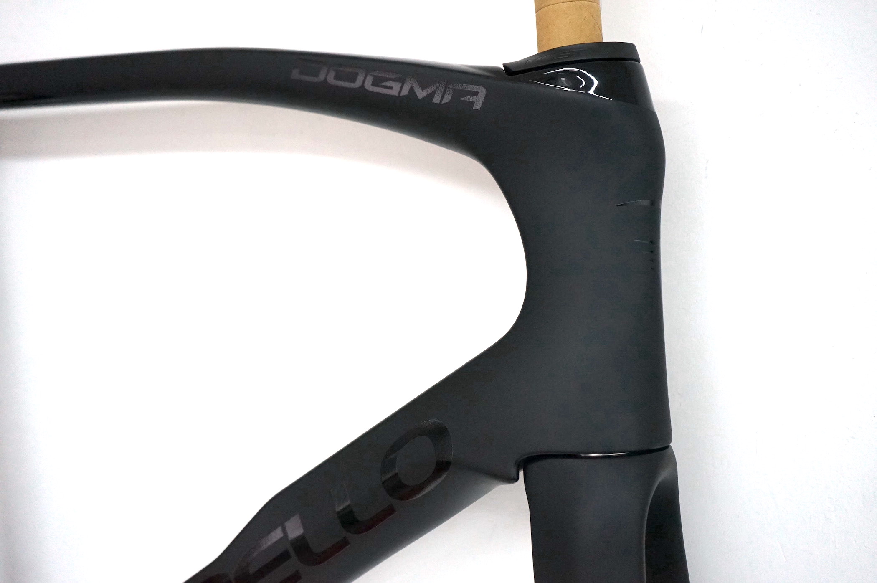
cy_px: 292
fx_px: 876
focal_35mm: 36
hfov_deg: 53.2
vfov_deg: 36.8
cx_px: 438
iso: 2500
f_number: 4
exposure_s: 1/160
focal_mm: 36
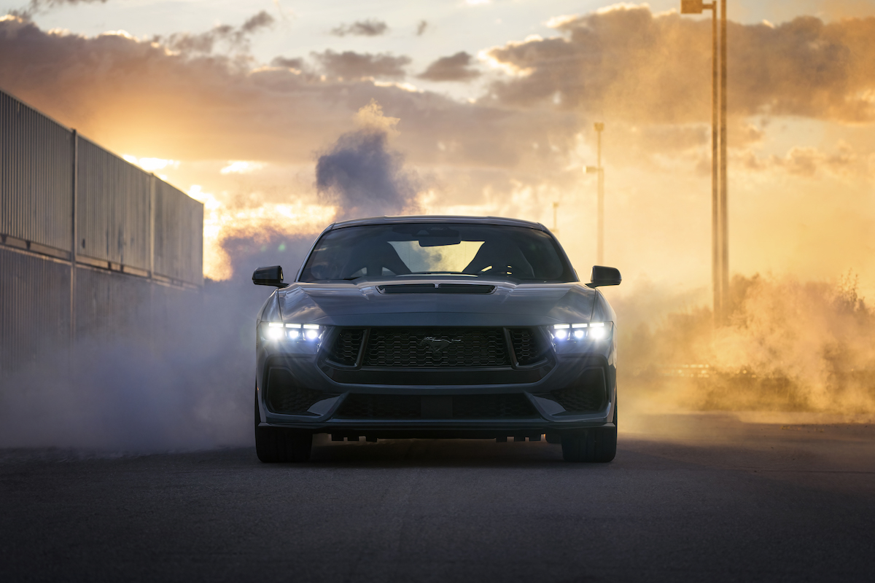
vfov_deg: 13.7
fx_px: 2430
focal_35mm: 100
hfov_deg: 20.4
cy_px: 292
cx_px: 438
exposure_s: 1/500
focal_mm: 100
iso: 1000
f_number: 4.5
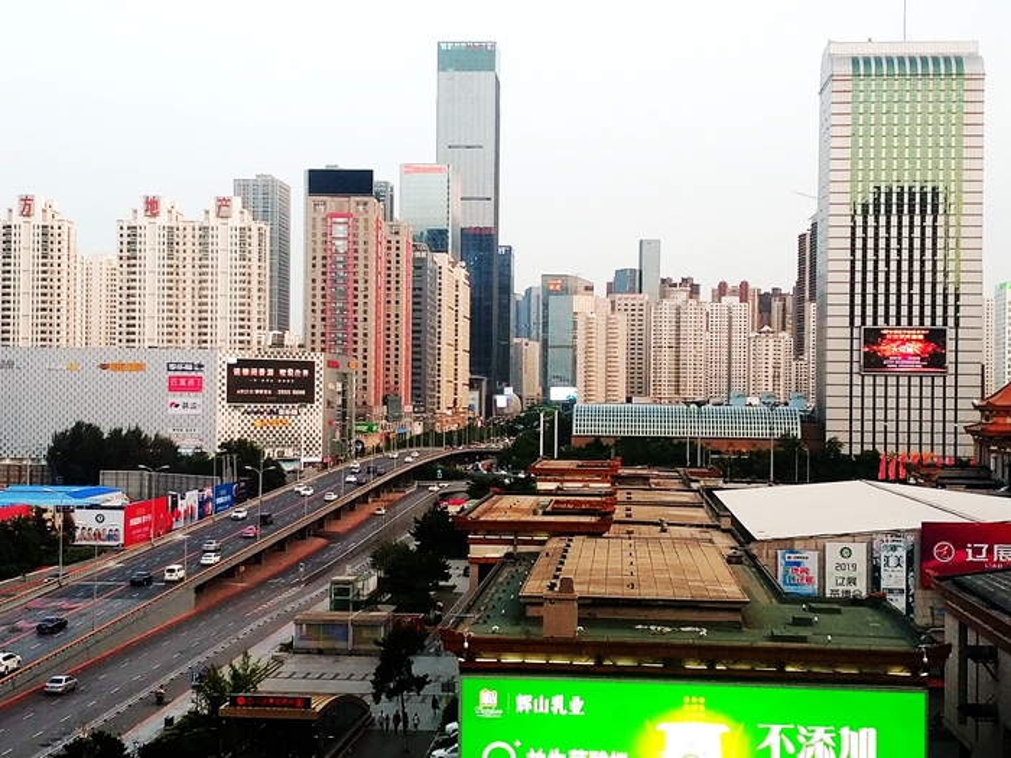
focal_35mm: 32
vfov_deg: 44.2
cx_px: 506
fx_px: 935
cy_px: 379
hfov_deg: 56.8
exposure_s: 1/100
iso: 125
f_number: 2
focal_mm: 4.5
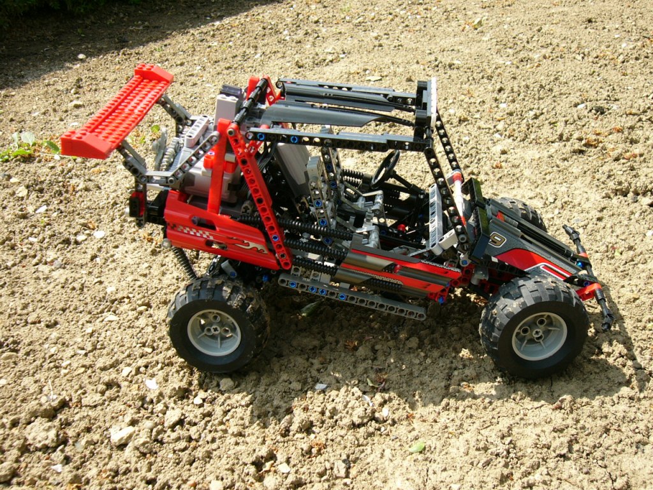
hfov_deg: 47.9
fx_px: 736
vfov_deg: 36.8
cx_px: 326
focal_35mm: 39
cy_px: 245
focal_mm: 6.5
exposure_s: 1/400
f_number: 2.9
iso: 50
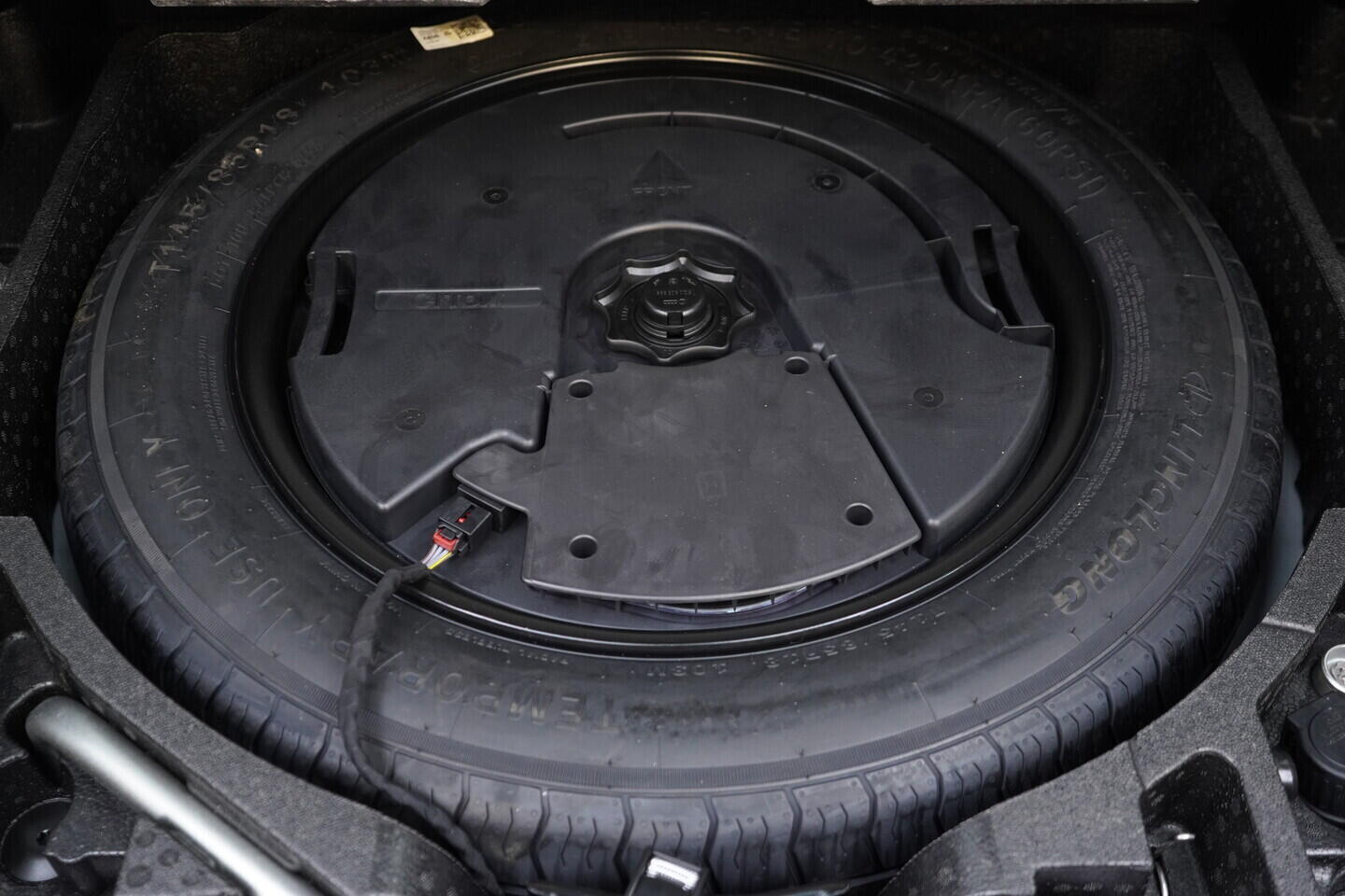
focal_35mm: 36
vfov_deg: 36.9
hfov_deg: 53.1
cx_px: 672
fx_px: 1345
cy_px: 448
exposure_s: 1/40
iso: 800
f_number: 2.8
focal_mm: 24
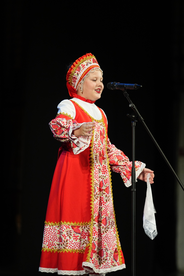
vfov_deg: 10.3
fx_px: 1533
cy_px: 138
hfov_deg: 6.9
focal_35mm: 200
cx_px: 92
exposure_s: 1/400
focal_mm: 200
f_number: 2.8
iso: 2500
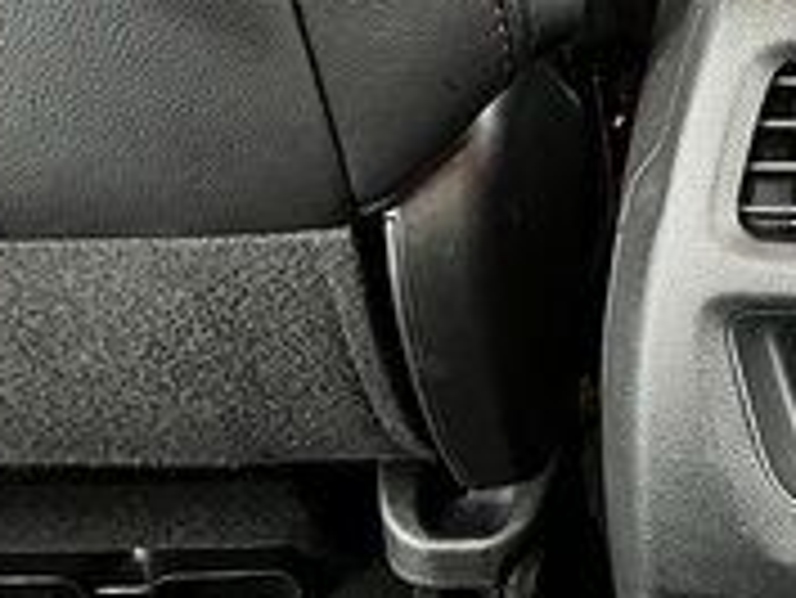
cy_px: 193
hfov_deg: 19.0
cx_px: 1084
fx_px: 2163
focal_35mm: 94
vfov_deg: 15.7
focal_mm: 5.1
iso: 1000
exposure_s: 1/20
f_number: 1.6
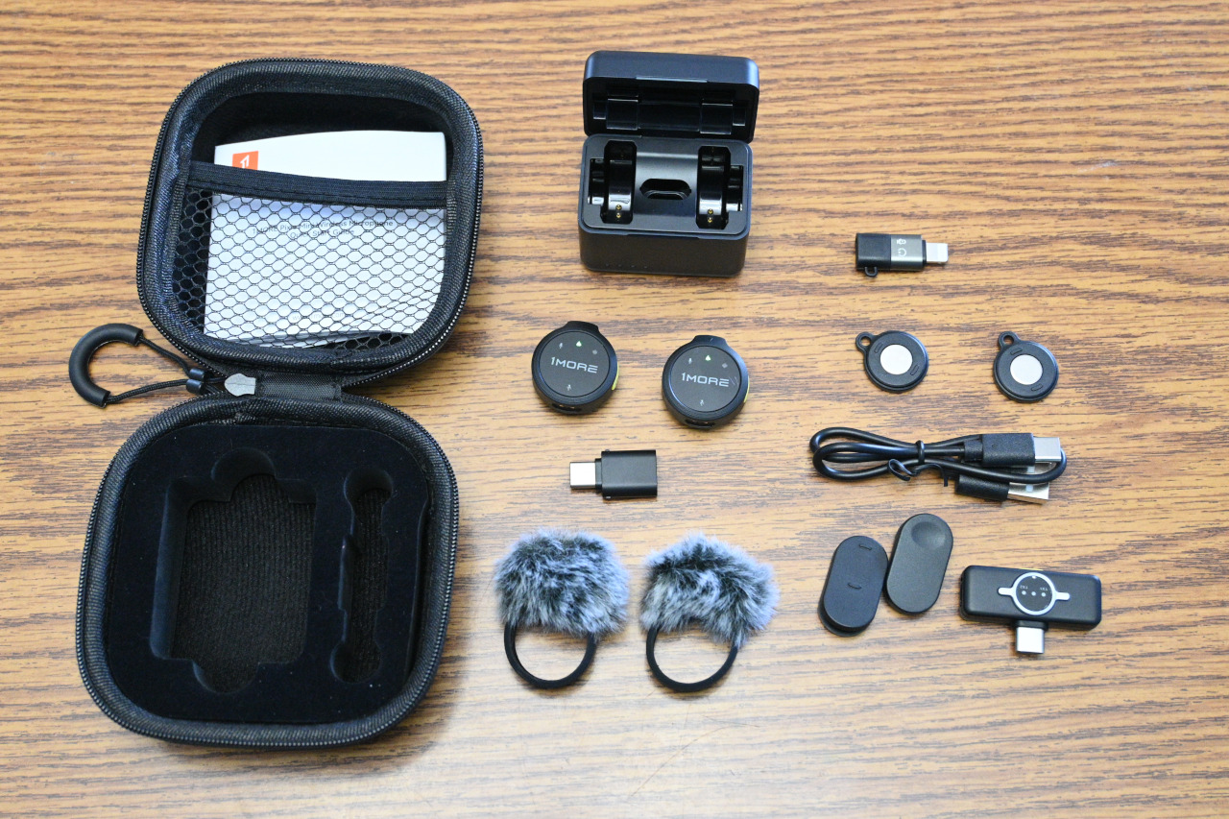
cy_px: 410
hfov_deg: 43.0
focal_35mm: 46
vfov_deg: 29.4
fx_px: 1562
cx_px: 614
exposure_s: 1/60
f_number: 4.8
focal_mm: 30.5
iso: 4500
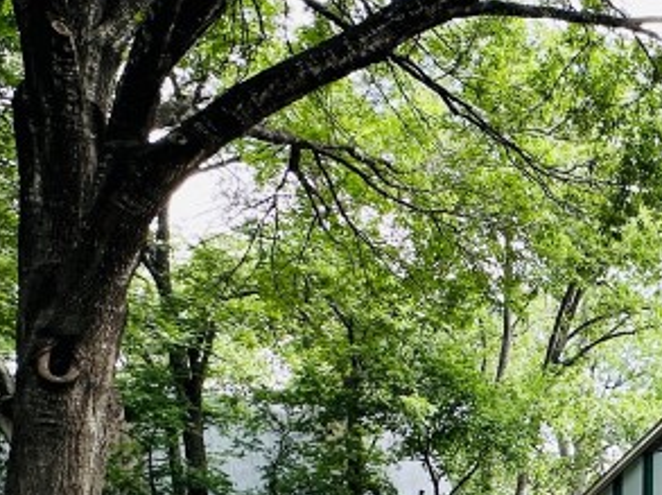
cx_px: 786
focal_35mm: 49
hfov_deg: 32.5
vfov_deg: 28.2
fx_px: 936
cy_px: 470
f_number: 2.2
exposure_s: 1/212
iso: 40
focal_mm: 2.22
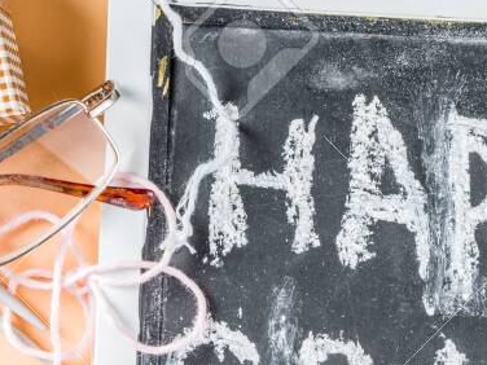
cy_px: 474
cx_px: 478
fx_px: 2575
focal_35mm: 183
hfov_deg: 10.7
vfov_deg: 8.0
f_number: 14
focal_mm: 55
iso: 100
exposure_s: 1/200
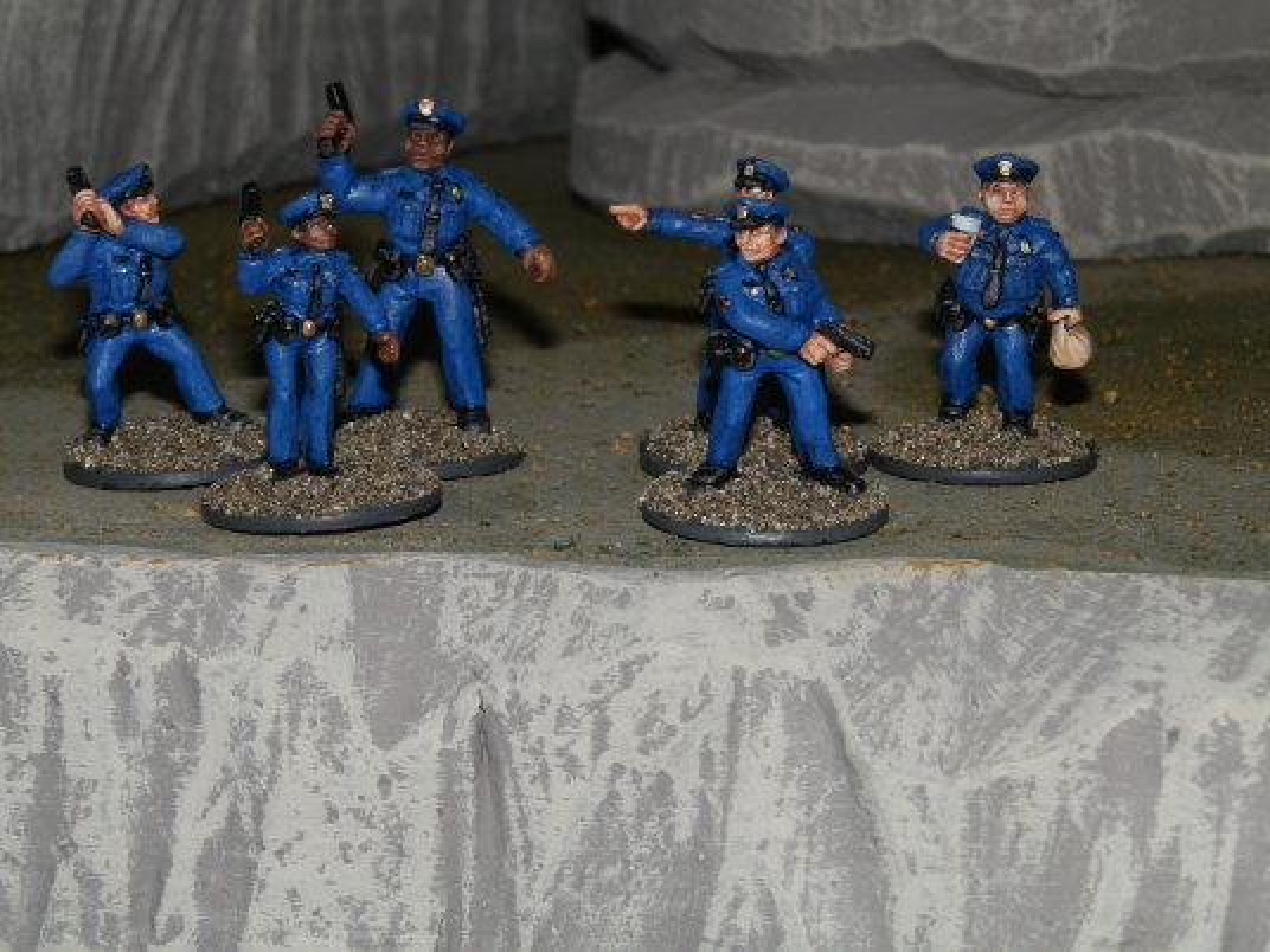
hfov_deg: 20.0
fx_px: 3595
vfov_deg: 15.1
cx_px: 635
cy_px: 476
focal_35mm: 98
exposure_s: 1/125
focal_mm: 17.64
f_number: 12.2
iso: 100
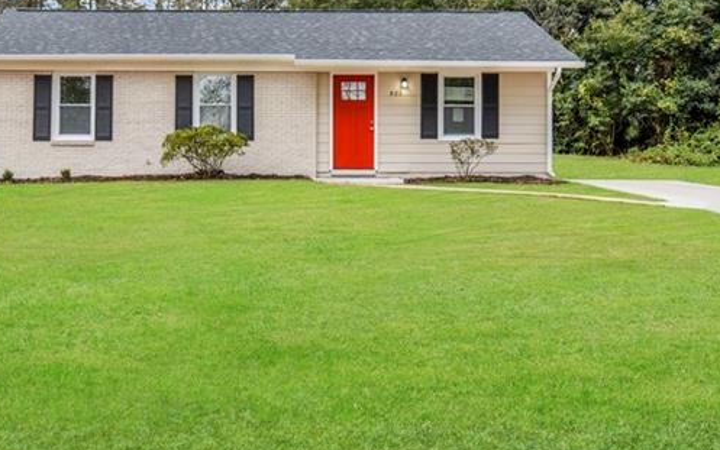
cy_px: 151
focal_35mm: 42
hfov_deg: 47.0
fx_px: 824
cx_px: 306
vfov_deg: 30.3
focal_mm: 20
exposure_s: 1/100
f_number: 8
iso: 400
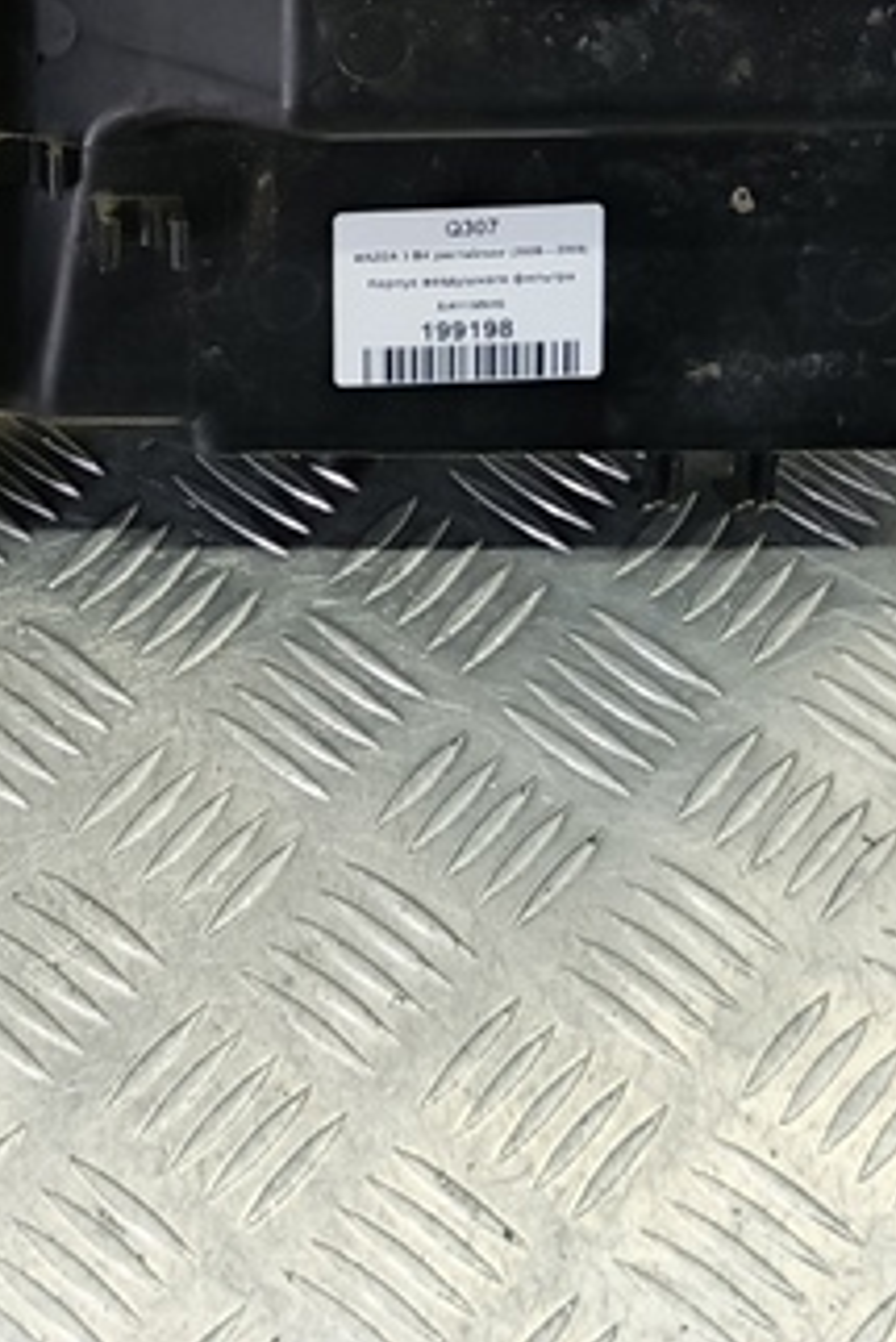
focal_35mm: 76
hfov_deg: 17.1
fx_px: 2834
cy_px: -254
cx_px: -217
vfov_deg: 24.3
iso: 202
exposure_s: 1/50
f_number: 1.6
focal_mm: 4.11
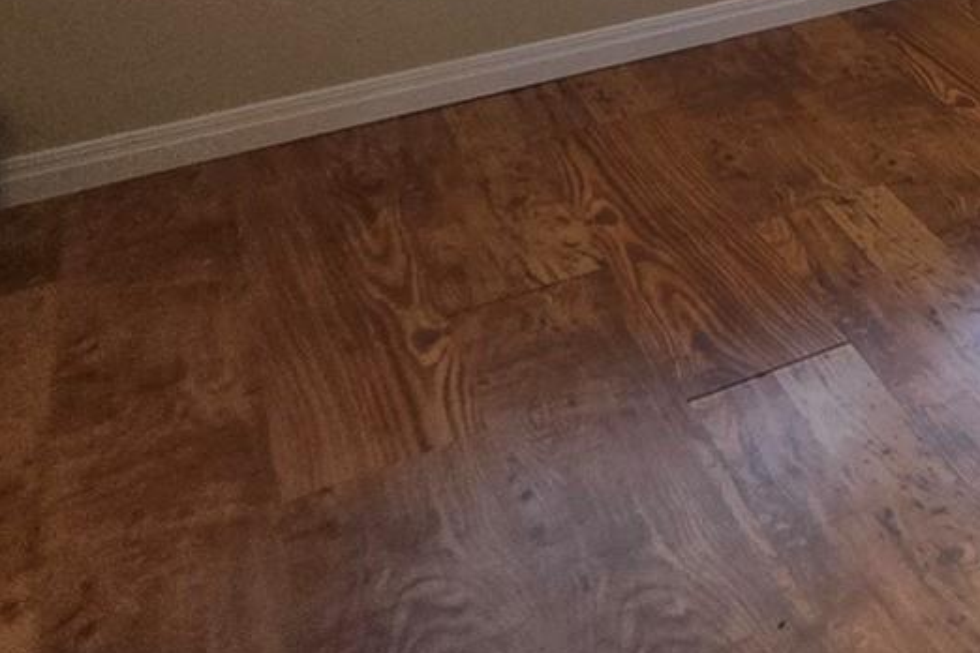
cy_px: -539
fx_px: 1443
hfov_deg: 20.4
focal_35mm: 53
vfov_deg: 19.1
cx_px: 1889
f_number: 1.9
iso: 64
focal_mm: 2.2
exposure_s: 1/120
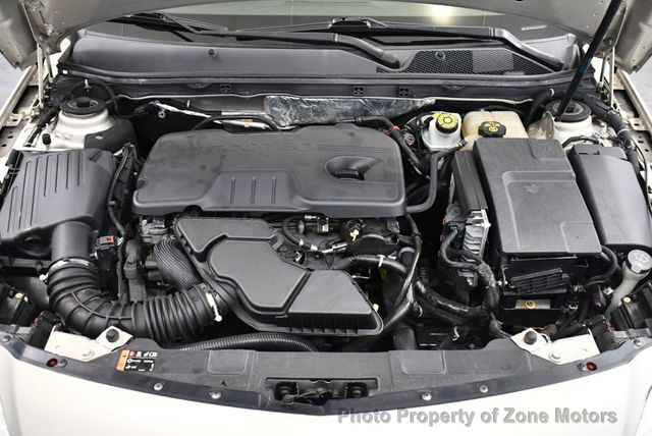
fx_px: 653
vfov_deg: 36.9
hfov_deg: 53.1
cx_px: 326
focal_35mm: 36
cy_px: 218
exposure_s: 1/125
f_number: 3.5
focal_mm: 18
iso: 2800
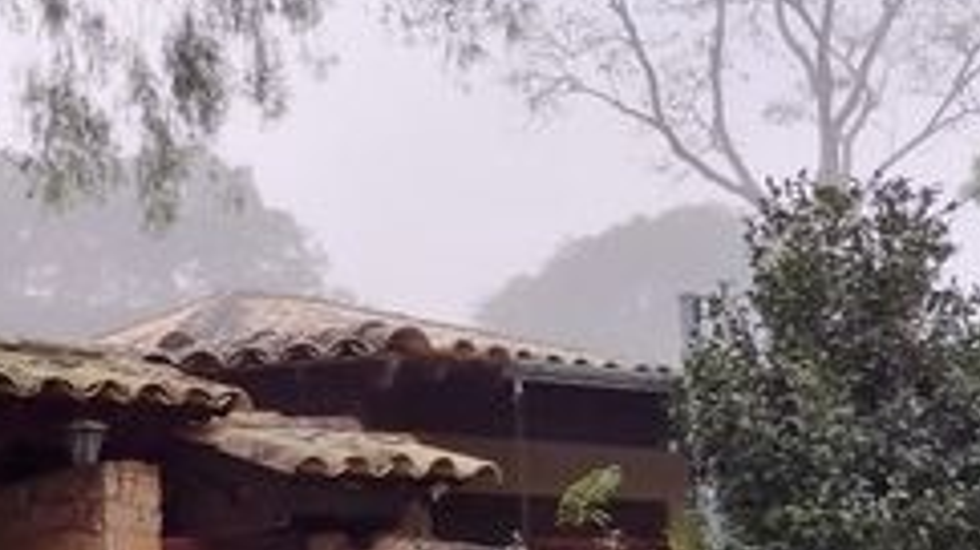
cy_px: 433
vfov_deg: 18.4
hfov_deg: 31.2
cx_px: 150
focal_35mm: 65
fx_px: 1689
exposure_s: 1/120
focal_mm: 5.56
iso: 400
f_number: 1.8
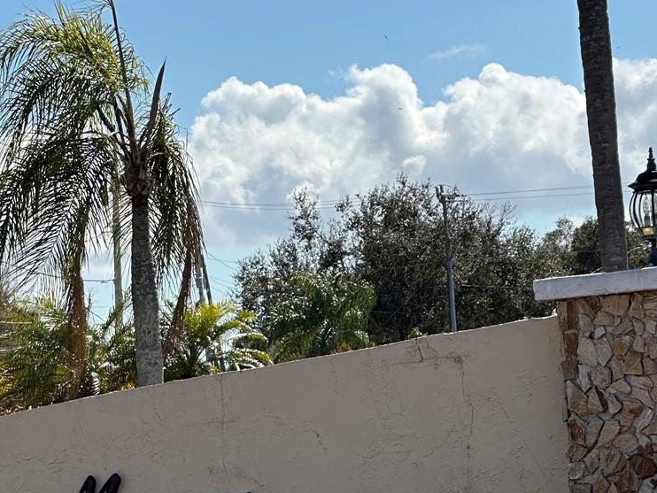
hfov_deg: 11.8
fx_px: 3152
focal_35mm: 166
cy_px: 477
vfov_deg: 8.9
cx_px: 109
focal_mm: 9
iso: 32
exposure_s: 1/995
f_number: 2.8
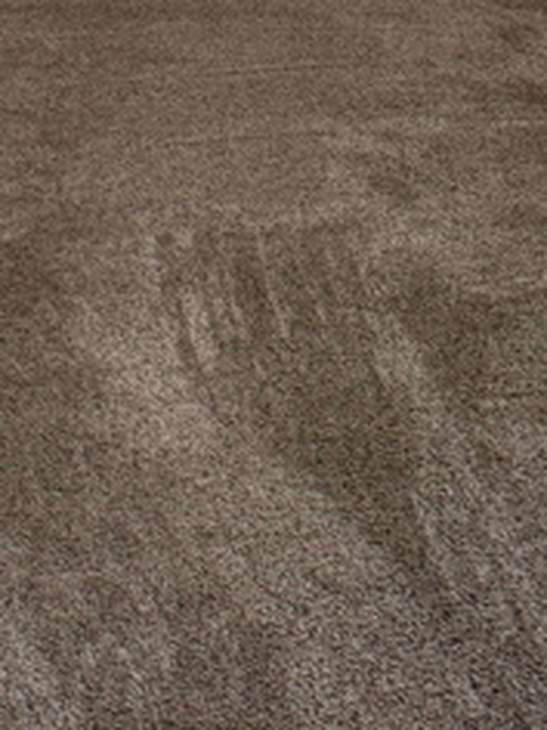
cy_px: -334
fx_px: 1643
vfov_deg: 21.4
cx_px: 210
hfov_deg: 18.9
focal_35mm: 78
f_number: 1.78
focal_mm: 6.76
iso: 160
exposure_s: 1/60
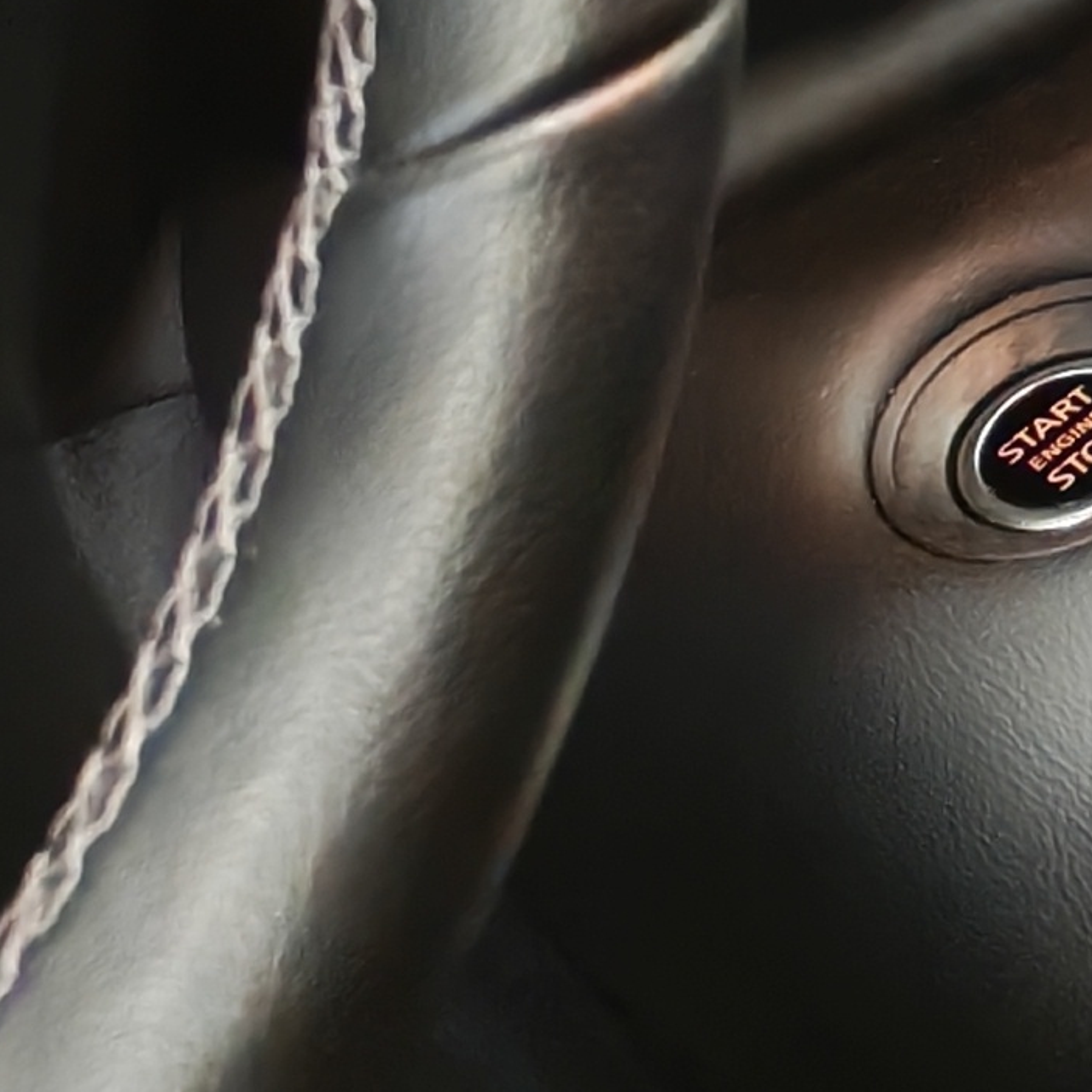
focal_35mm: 170
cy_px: -940
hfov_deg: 8.9
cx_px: 2914
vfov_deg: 9.7
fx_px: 6067
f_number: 1.9
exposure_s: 1/50
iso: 2119
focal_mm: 6.12
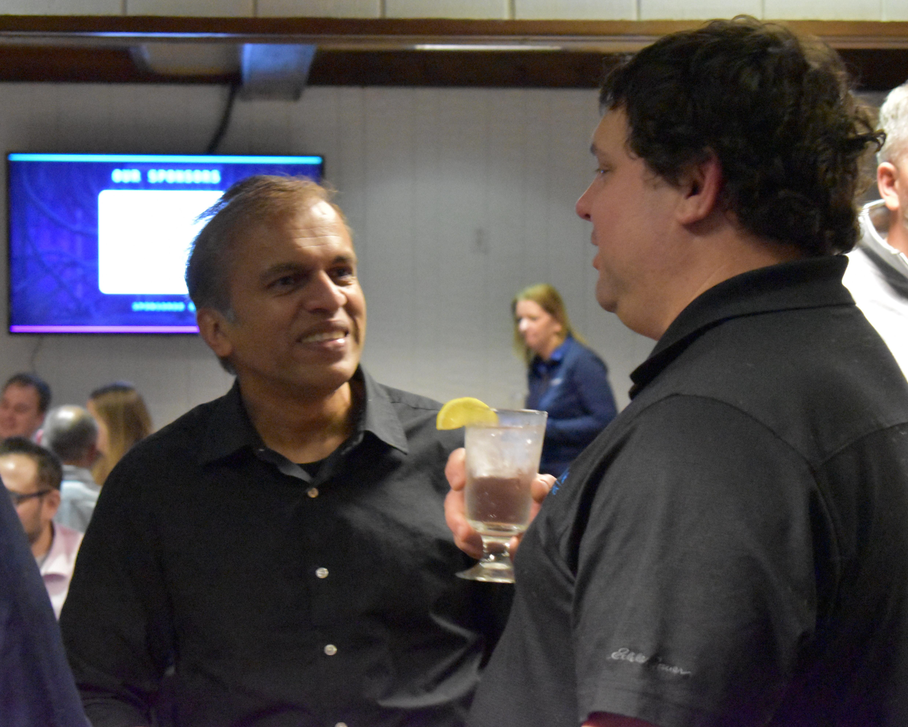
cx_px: 479
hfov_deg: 20.5
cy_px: 362
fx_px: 2514
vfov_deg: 16.4
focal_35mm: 94
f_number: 5.6
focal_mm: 55
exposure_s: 1/60
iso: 12800
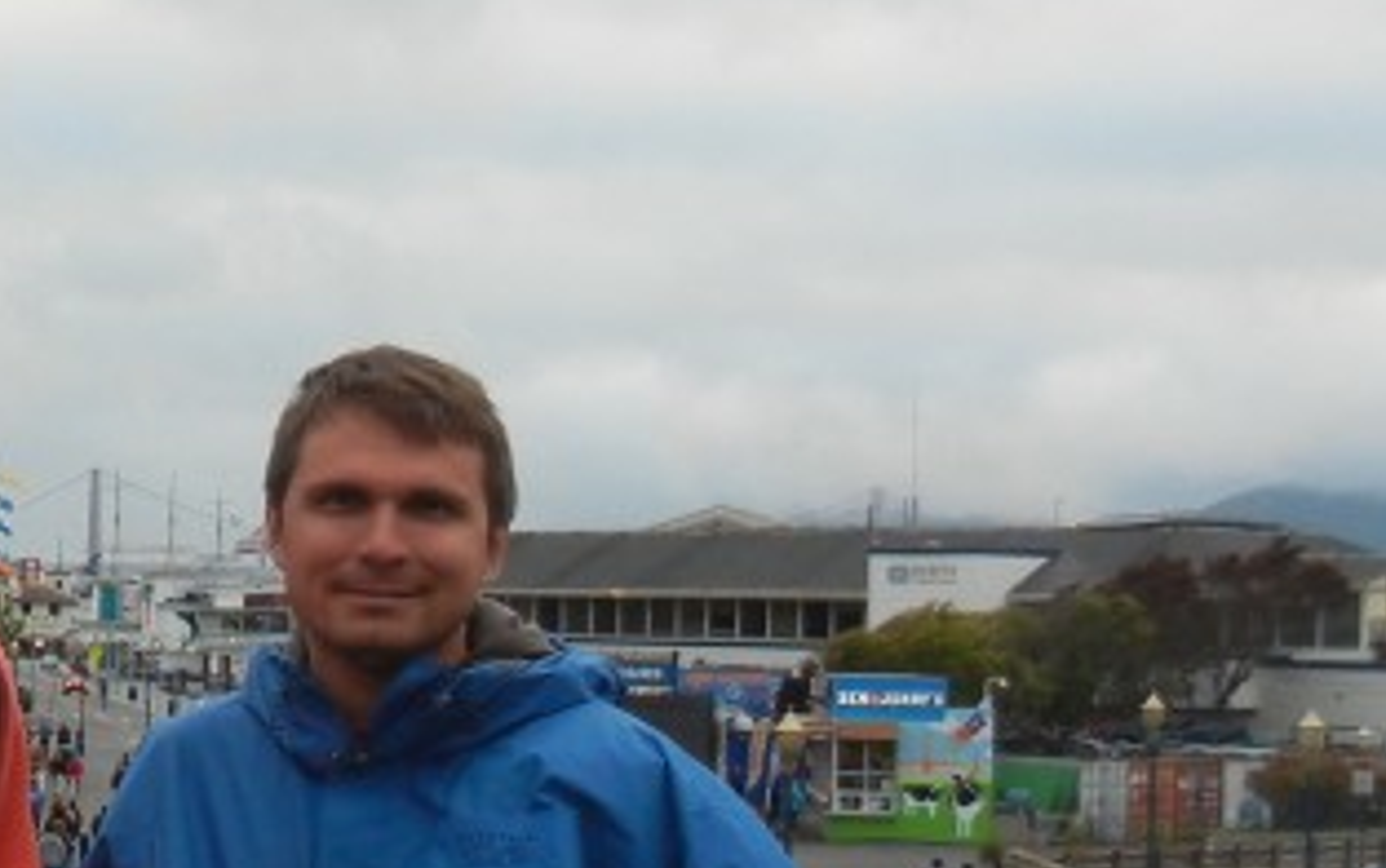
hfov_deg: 19.2
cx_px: -128
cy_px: 505
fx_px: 3931
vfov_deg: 12.6
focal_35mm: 104
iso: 160
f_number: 3.5
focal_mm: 5.4
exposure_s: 1/105
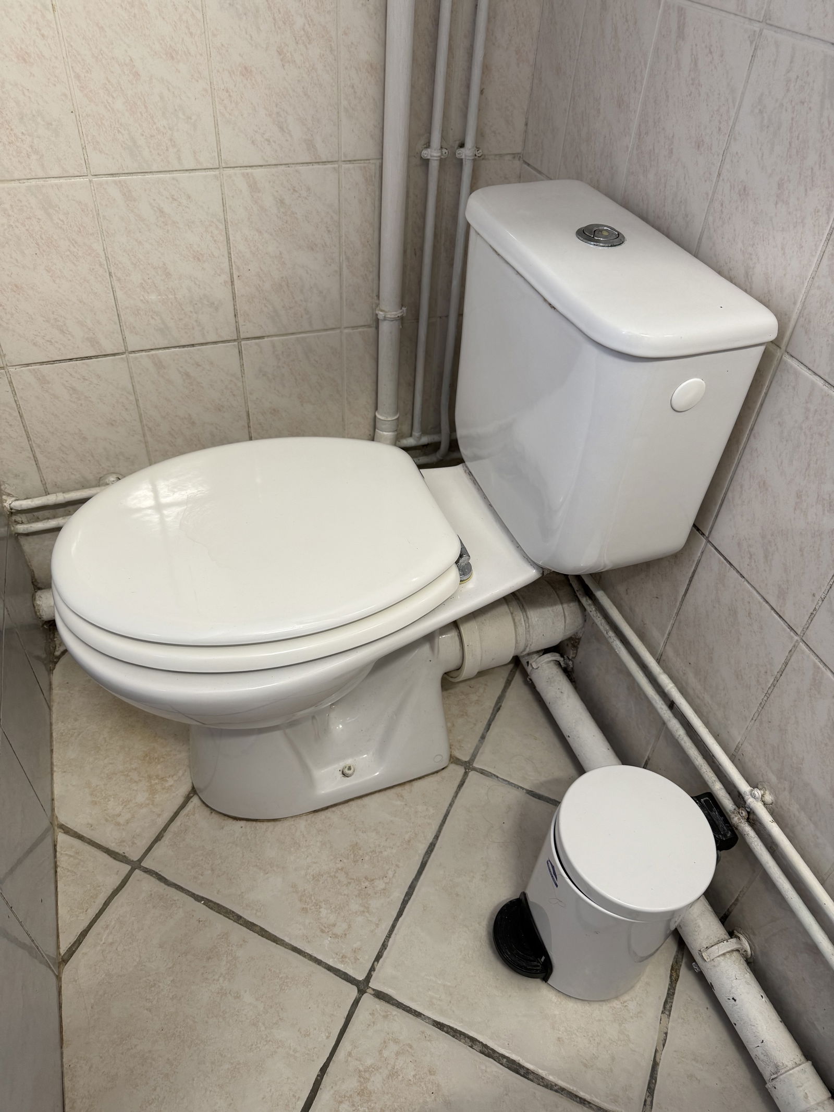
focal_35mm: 24
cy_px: 556
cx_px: 417
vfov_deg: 71.6
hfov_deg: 56.8
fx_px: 771
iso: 125
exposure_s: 1/50
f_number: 1.78
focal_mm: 6.76
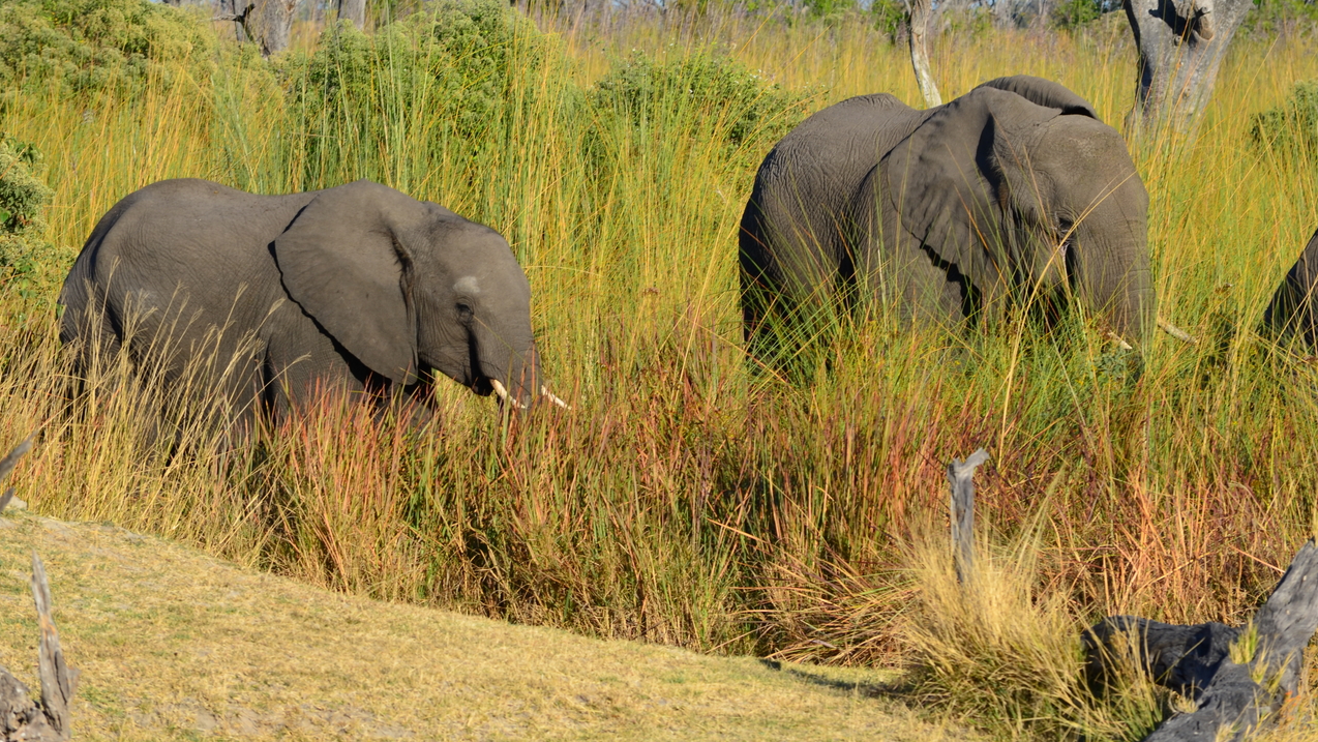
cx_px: 657
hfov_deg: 7.4
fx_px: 10190
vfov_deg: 4.2
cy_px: 305
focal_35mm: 292
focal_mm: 185
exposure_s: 1/160
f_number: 11
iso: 100
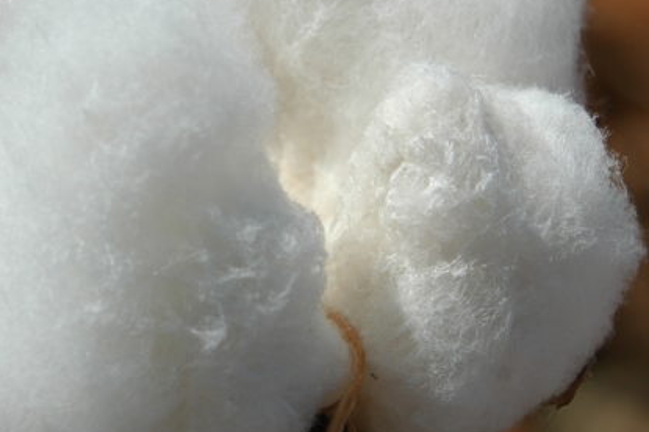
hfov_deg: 6.2
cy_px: 159
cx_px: 199
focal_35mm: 333
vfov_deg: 4.1
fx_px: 5998
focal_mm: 90
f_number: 11
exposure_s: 1/640
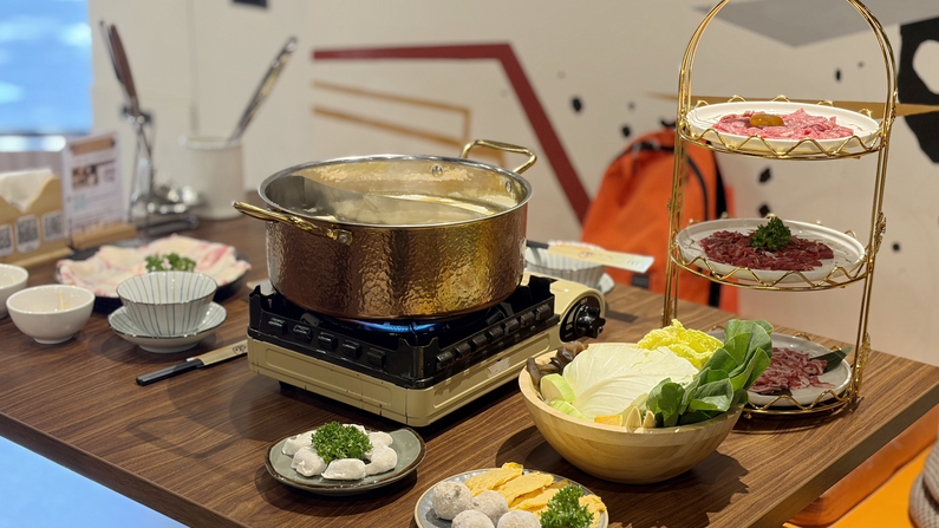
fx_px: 1419
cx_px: 470
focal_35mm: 57
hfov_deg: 36.6
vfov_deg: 21.1
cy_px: 265
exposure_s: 1/60
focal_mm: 5.96
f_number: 1.6
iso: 100
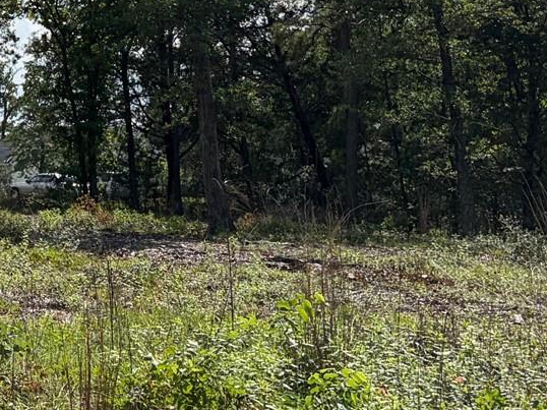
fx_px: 1564
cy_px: -176
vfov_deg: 14.1
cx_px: -155
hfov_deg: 18.5
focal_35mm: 99
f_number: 1.6
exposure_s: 1/7813
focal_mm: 5.96
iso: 64
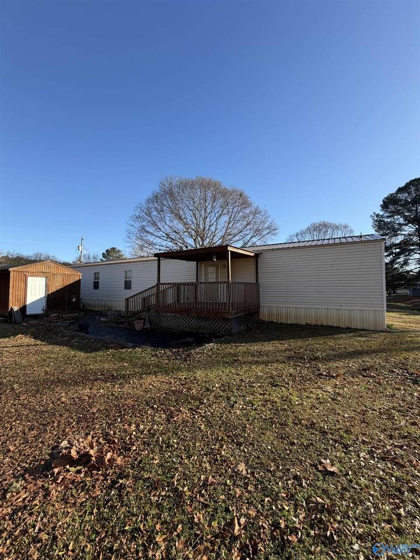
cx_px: 210
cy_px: 280
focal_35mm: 14
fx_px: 226
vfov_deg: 102.1
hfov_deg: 85.7
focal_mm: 2.22
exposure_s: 1/717
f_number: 2.2
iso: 40
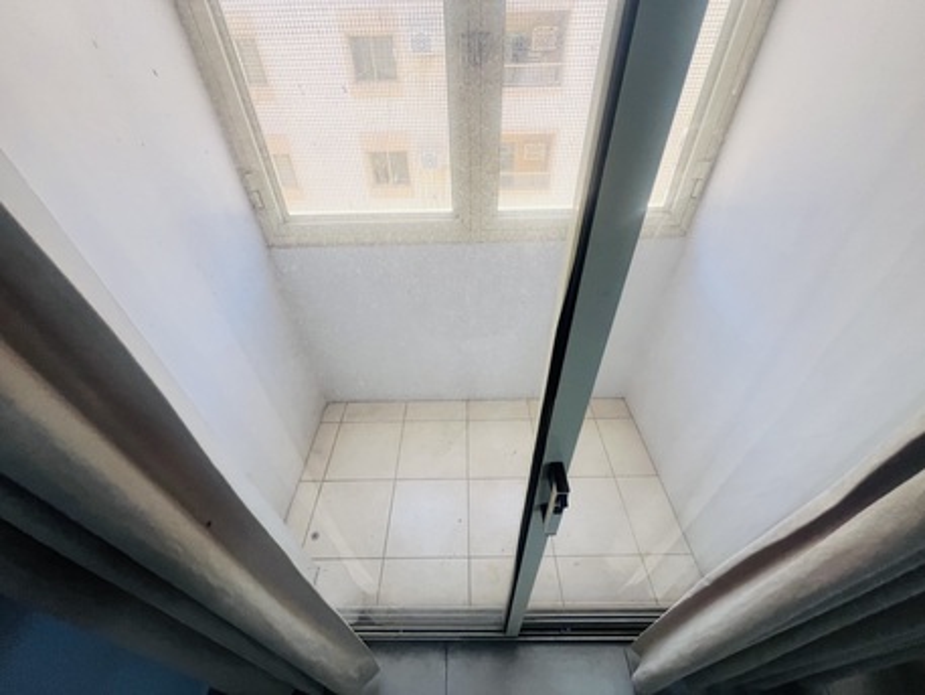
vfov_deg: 89.9
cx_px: 462
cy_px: 348
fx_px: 347
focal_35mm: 13
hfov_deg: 106.2
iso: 125
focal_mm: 1.57
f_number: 1.8
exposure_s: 1/100
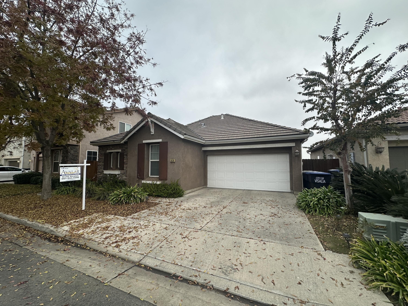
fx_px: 165
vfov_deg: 85.7
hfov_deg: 102.1
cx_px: 204
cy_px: 153
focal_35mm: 14
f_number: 2.2
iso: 40
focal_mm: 2.22
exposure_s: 1/581
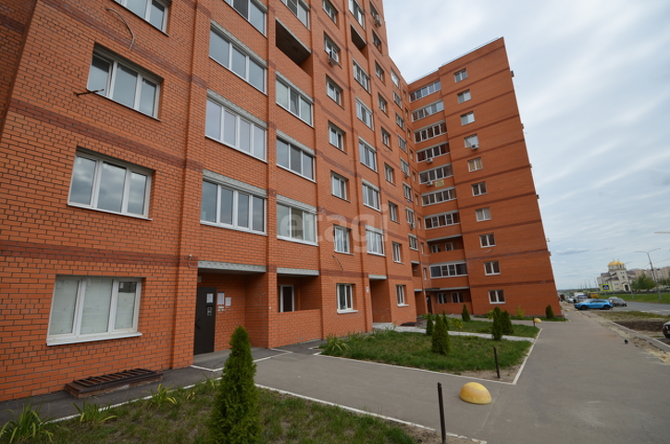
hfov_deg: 100.5
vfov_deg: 77.1
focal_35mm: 15
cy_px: 222
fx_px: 279
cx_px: 335
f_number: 8
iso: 140
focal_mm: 10
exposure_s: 1/250
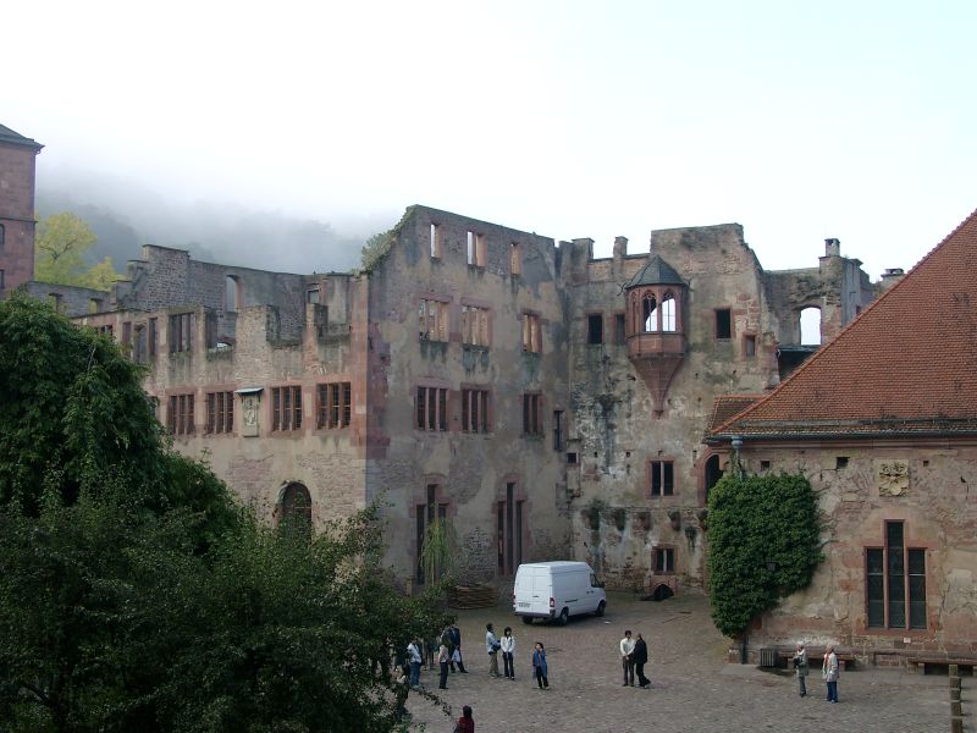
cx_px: 488
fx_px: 1185
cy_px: 366
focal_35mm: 42
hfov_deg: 44.8
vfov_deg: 34.3
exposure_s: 1/156
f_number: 4
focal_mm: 8.82
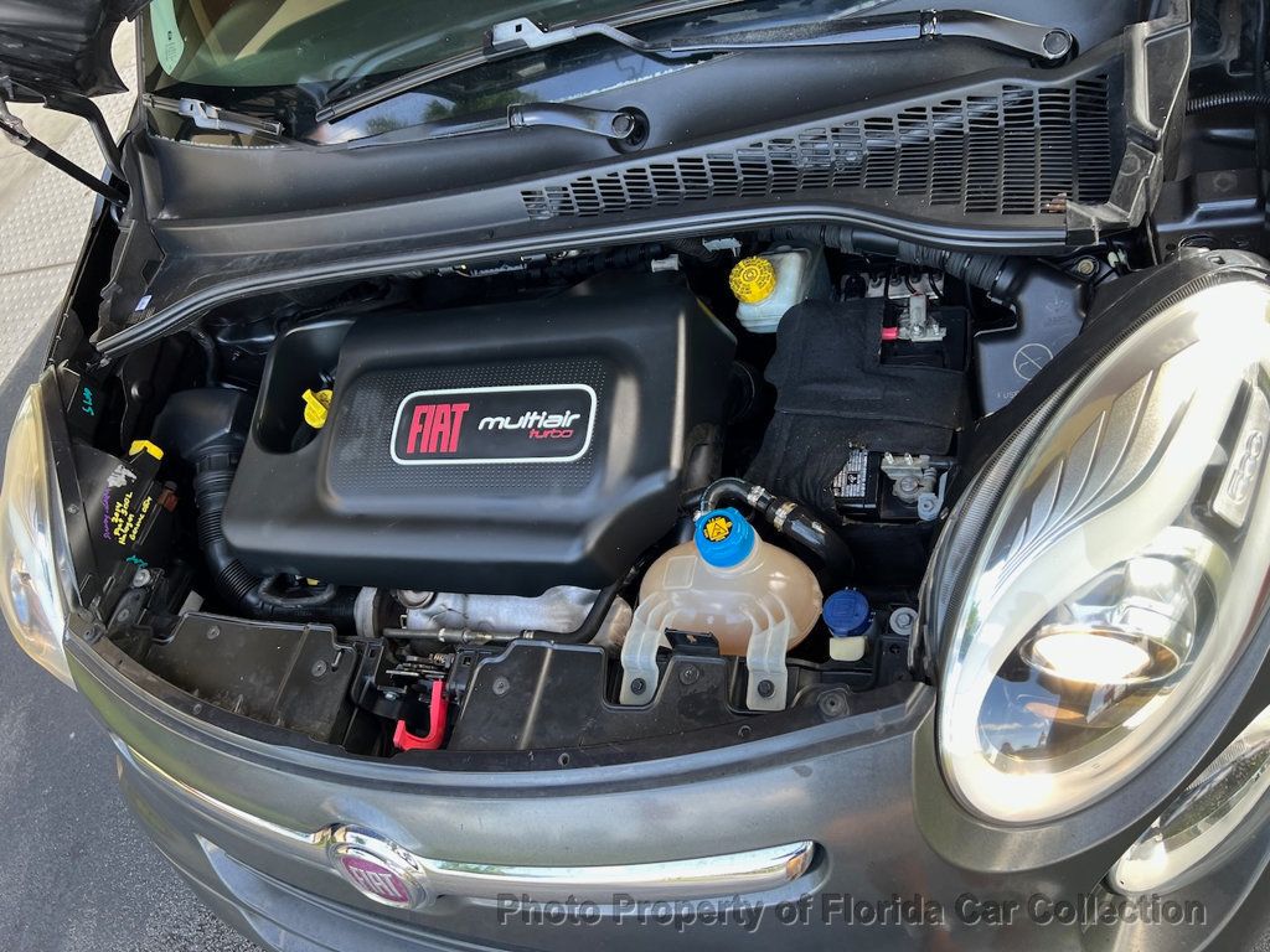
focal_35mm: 26
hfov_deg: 67.3
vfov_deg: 53.1
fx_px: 954
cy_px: 476
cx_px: 635
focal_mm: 5.7
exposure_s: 1/121
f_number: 1.5
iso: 50
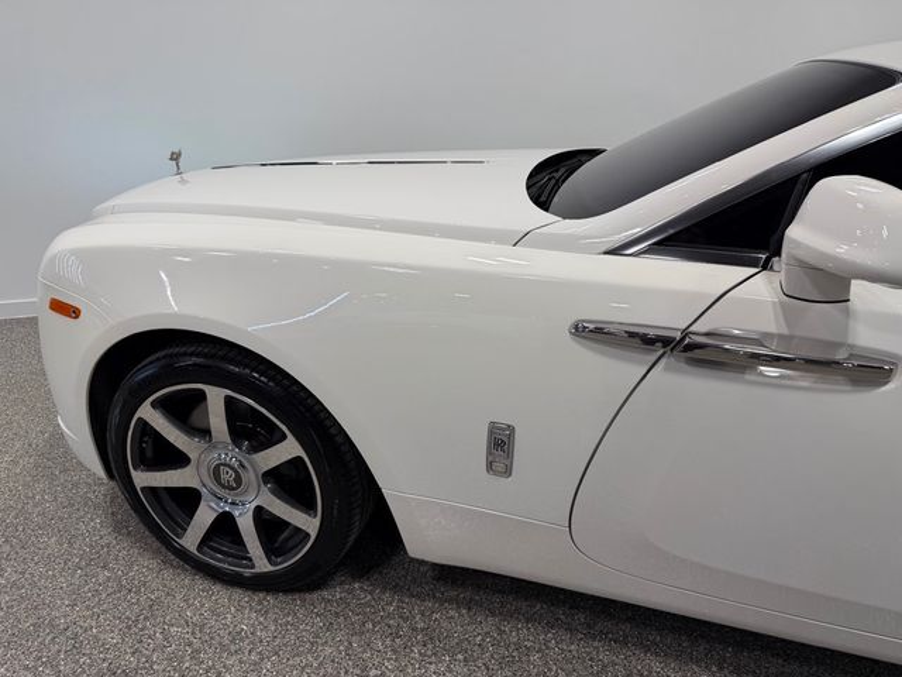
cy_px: 338
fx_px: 625
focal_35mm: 24
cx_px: 451
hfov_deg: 71.6
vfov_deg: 56.8
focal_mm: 6.76
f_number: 1.78
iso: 80
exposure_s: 1/517
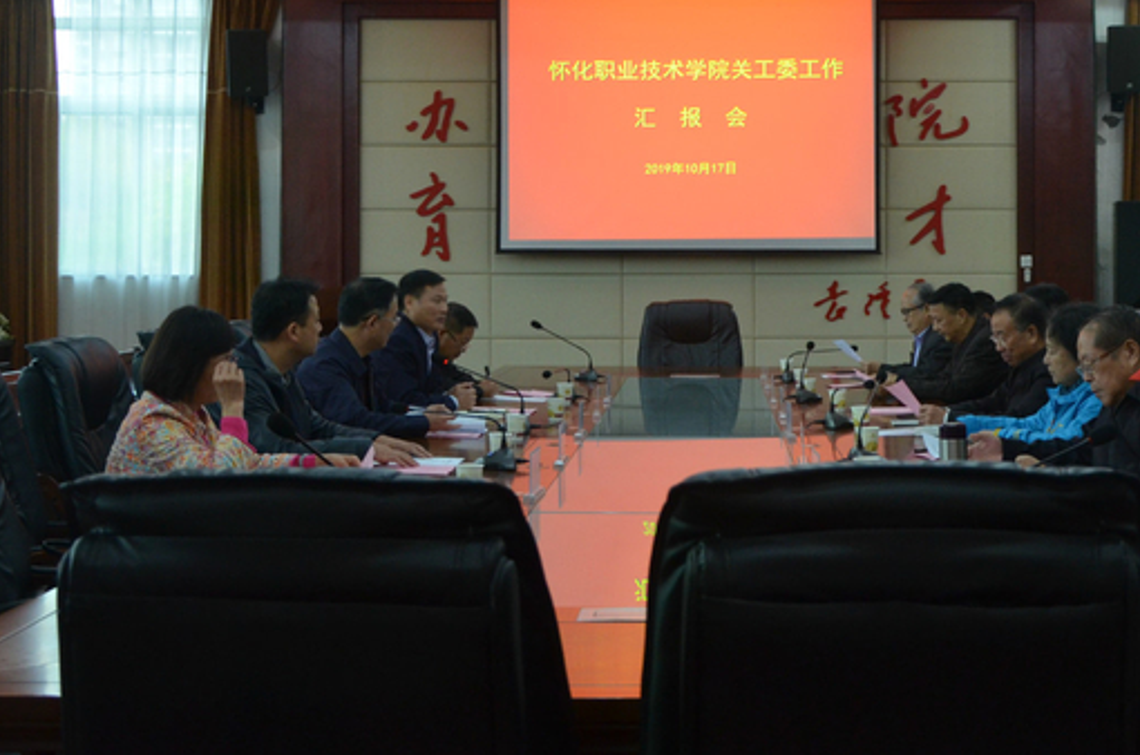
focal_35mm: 59
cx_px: 684
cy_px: 241
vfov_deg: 22.9
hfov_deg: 34.0
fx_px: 1858
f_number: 4
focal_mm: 25
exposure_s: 1/30
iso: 900
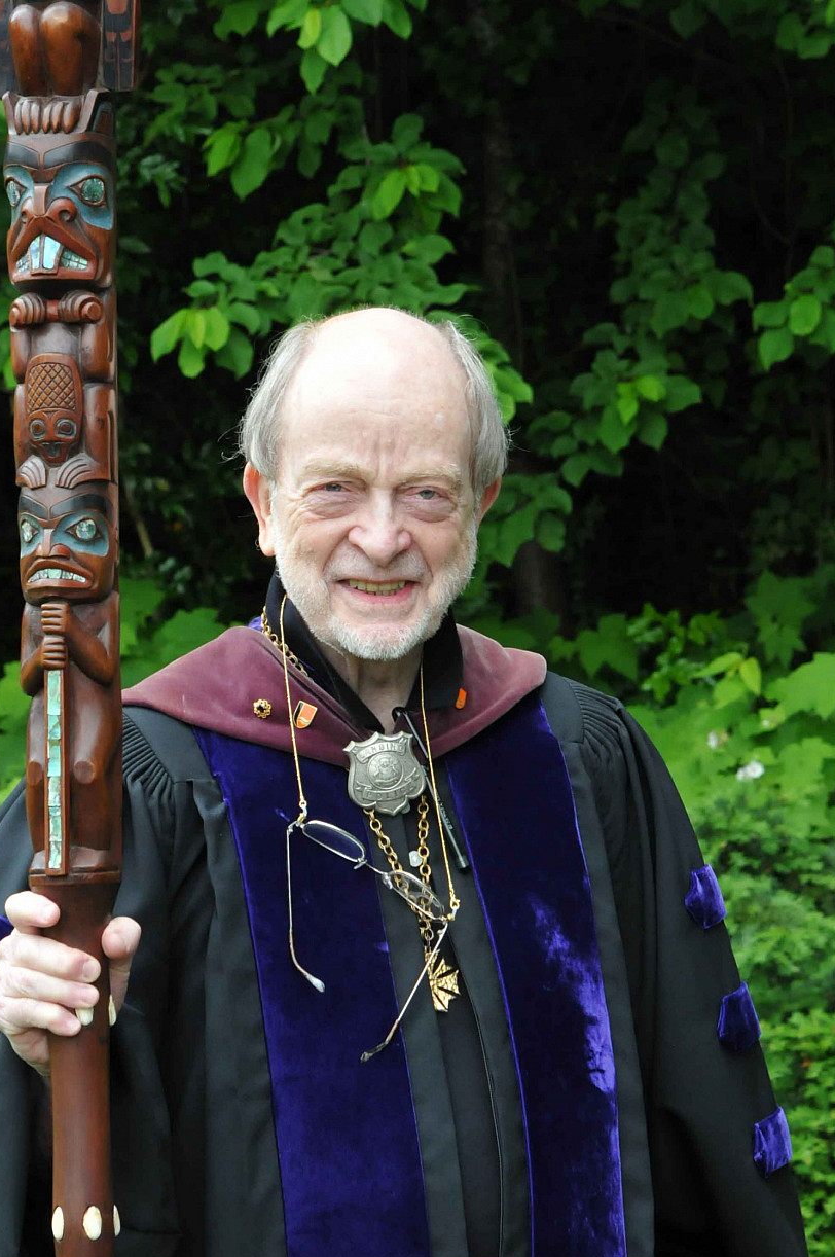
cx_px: 354
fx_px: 5604
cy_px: 552
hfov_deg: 8.5
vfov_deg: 12.8
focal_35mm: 161
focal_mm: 75
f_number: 8
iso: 800
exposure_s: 1/250
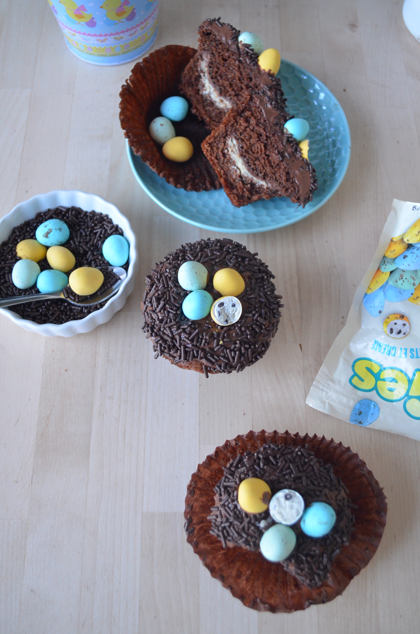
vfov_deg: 53.2
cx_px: 210
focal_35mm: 36
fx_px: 633
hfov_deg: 36.7
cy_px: 317
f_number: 4
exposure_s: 1/10
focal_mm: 24
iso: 1600
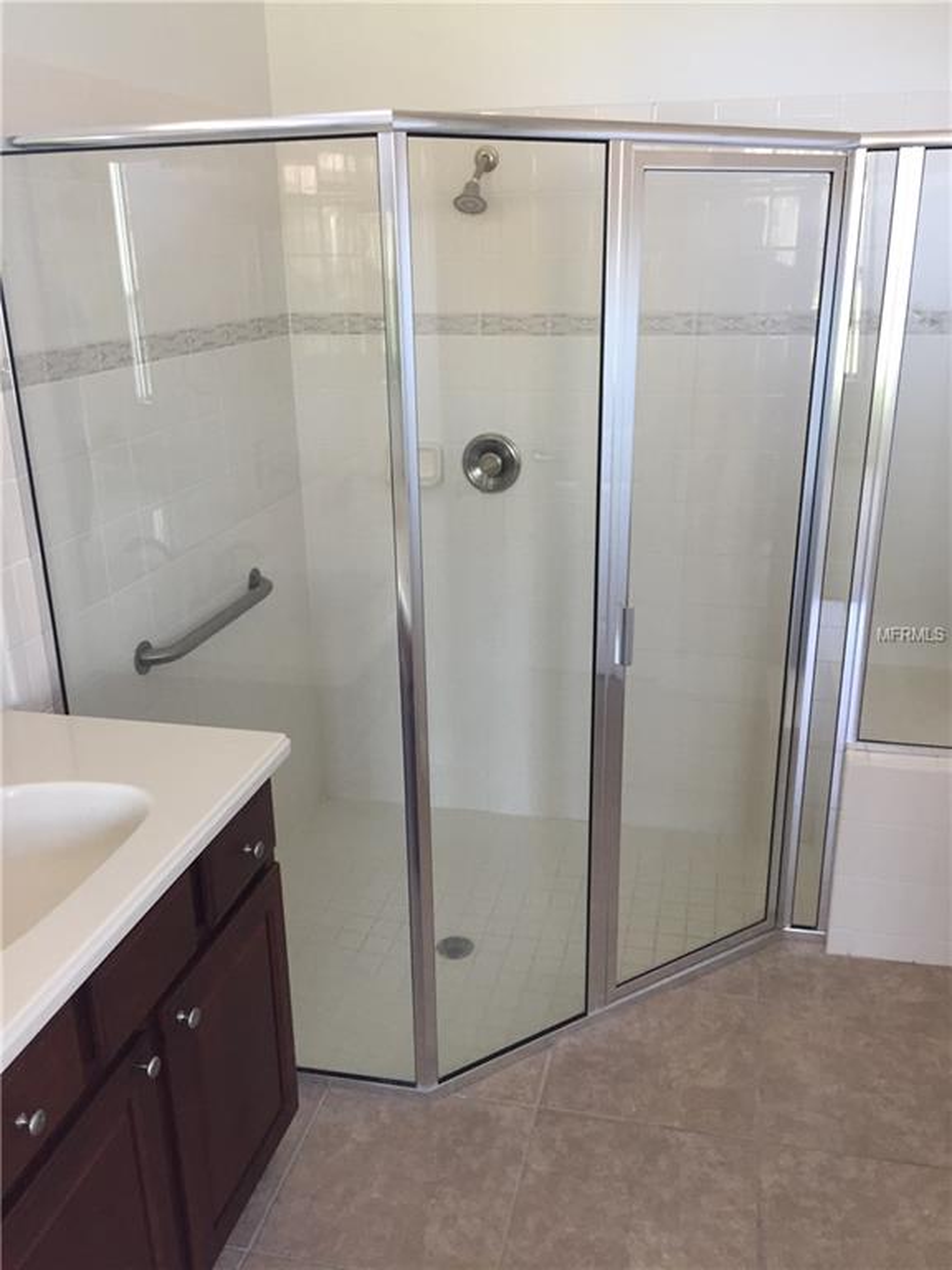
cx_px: 476
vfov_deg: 61.7
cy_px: 635
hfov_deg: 48.2
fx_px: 1063
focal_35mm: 29
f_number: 2.2
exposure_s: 1/30
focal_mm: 4.15
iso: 80
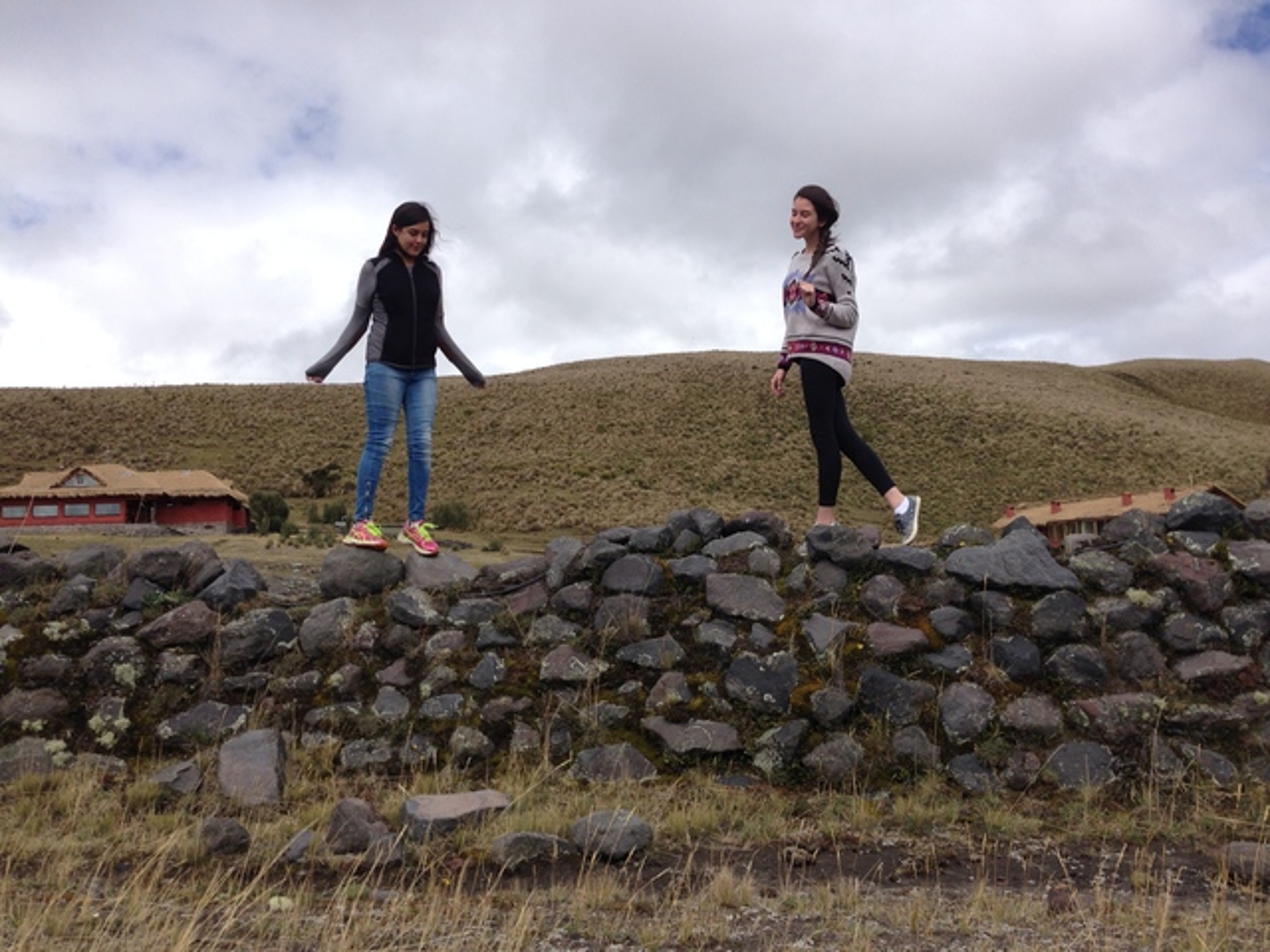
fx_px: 1211
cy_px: 476
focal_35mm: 33
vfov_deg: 42.9
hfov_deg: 55.4
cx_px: 635
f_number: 2.4
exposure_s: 1/1938
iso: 50
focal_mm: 4.12
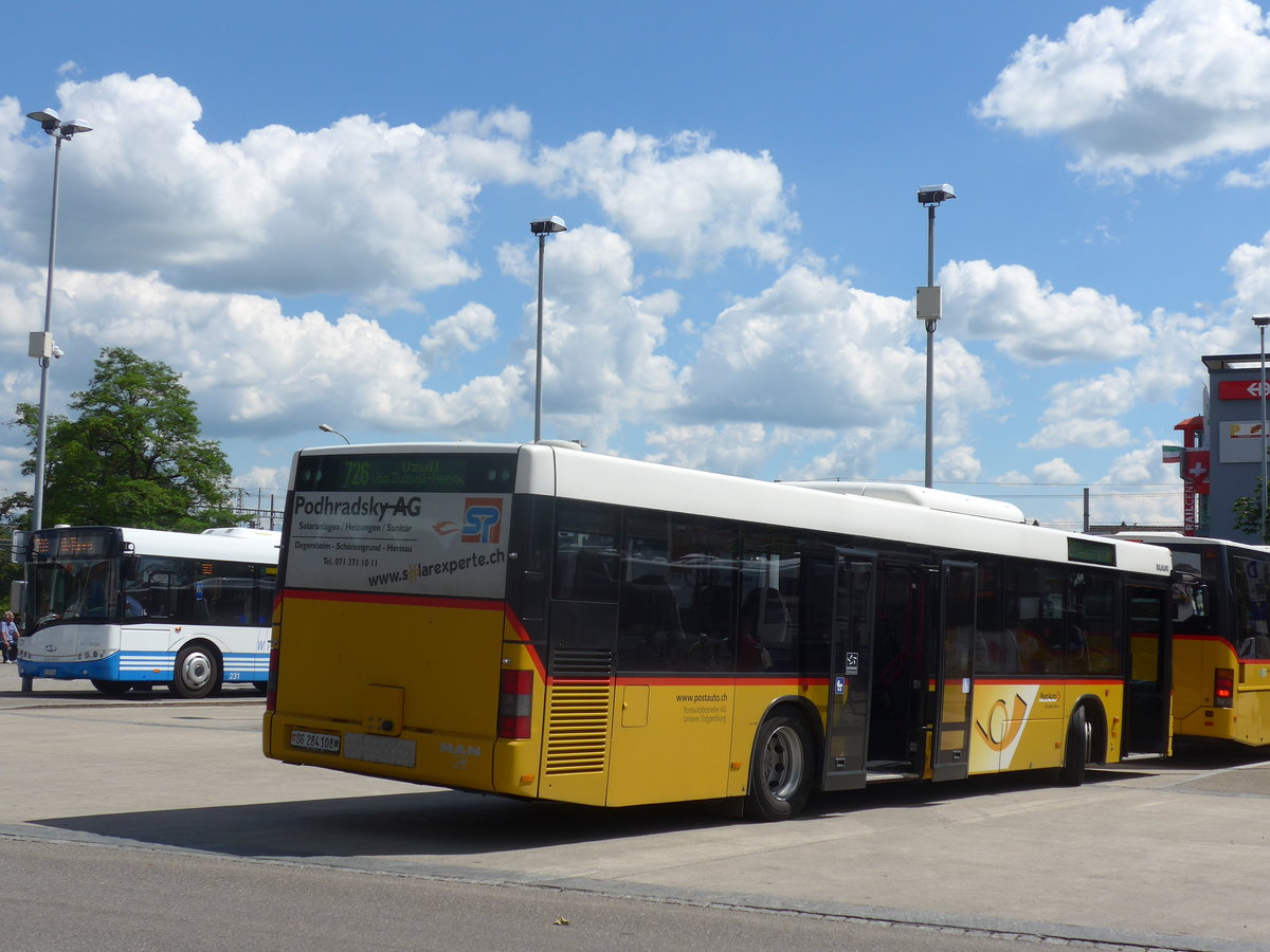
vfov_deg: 29.7
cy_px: 476
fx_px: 1798
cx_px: 635
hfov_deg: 38.9
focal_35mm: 49
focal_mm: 10.1
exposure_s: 1/2000
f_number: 3.2
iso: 80
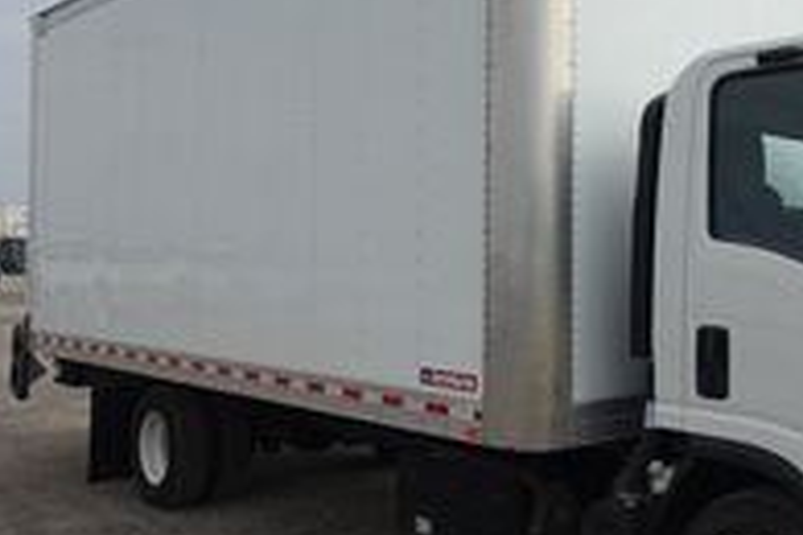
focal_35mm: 41
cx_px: 679
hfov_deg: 44.3
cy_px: 251
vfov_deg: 32.6
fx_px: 914
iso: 125
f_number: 2
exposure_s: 1/4000
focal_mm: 7.6
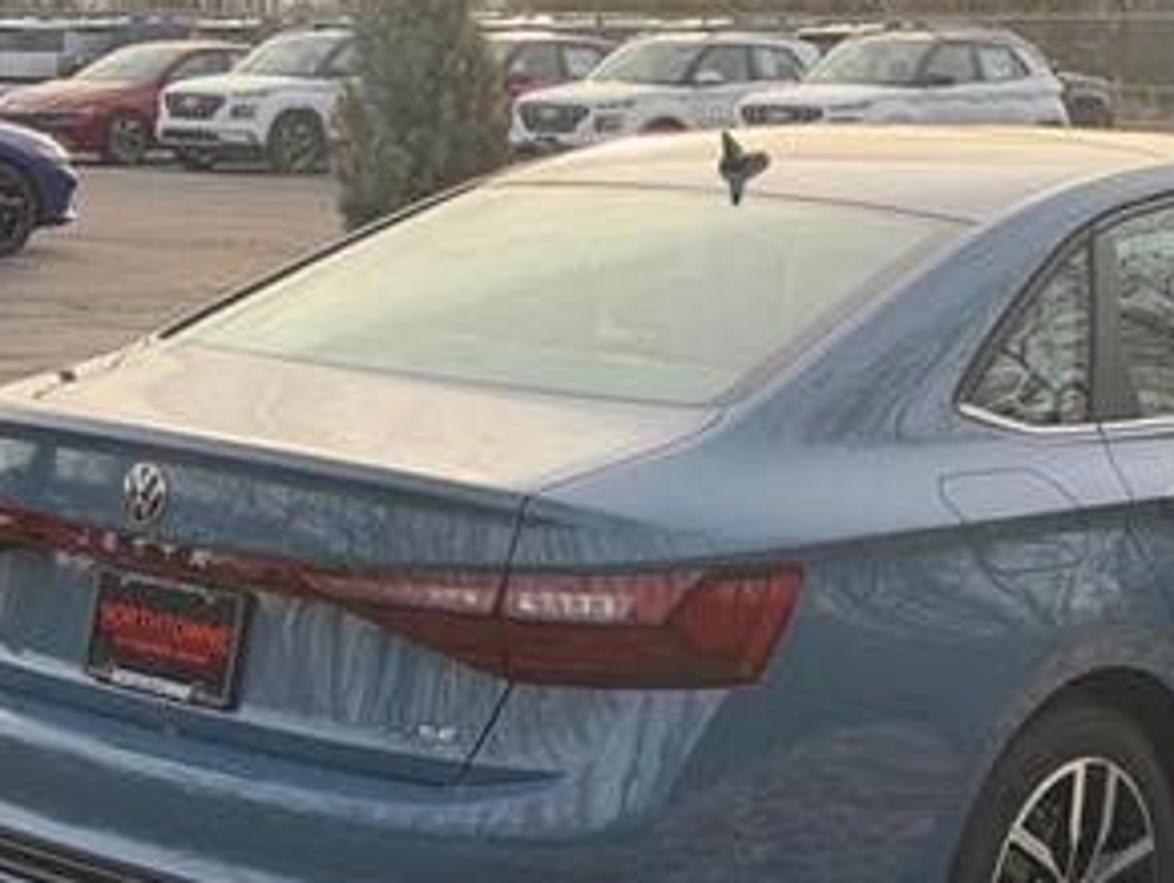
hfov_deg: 23.3
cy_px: 613
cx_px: 879
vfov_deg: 17.8
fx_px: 2818
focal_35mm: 83
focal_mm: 6.76
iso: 100
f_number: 1.78
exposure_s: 1/719
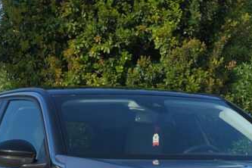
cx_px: 164
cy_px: 222
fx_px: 1463
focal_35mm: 209
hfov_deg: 9.8
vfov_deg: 6.5
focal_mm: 45
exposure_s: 1/160
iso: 160
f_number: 9
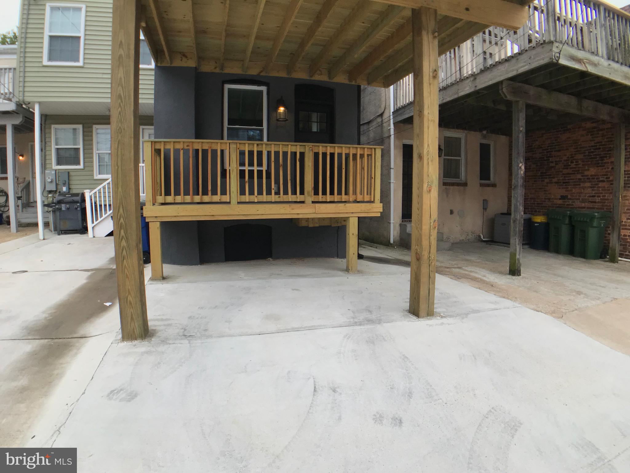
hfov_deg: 63.4
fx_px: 510
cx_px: 315
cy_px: 236
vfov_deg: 49.7
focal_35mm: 28
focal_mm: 3.99
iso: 20
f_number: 1.8
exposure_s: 1/669
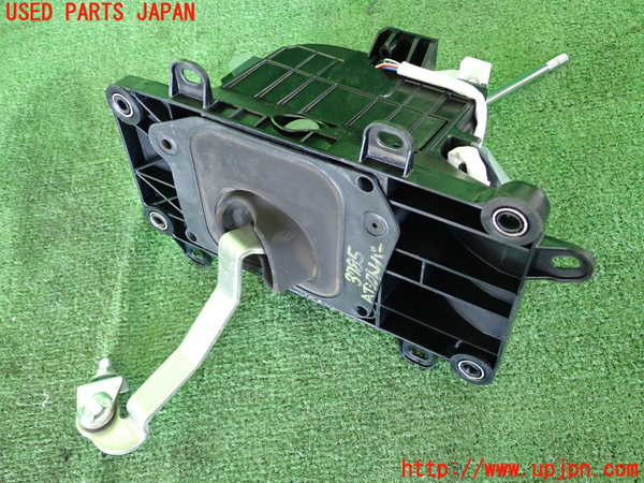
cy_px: 242
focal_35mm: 32
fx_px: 595
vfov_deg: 44.2
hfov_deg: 56.8
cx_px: 322
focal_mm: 5.79
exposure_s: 1/125
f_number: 2.4
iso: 800
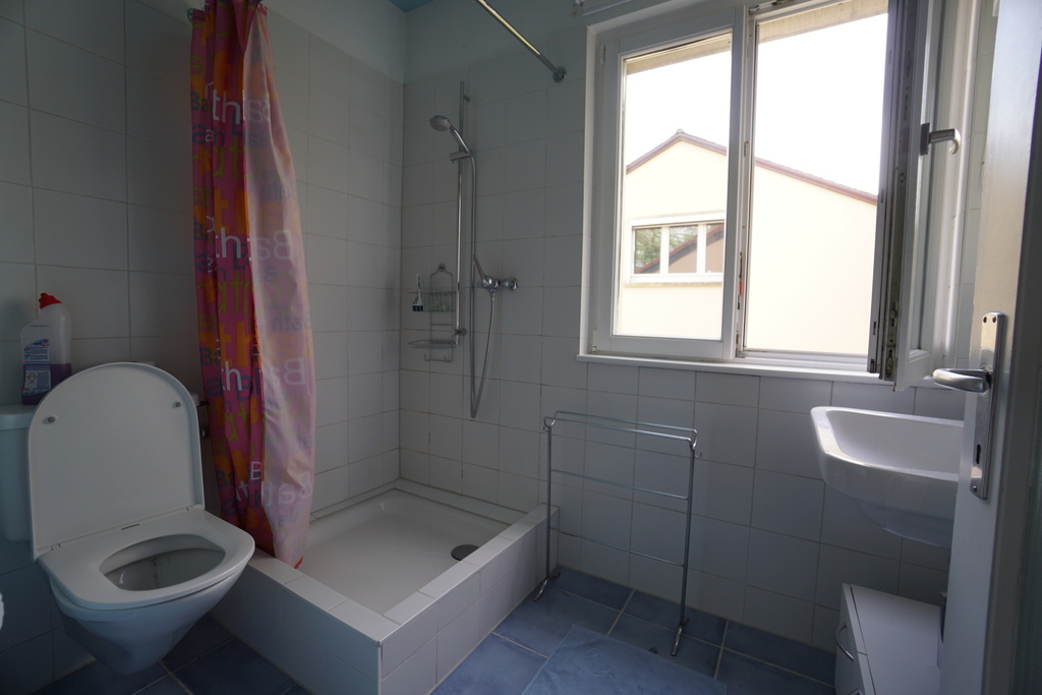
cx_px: 521
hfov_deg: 100.4
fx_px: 434
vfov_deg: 77.3
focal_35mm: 15
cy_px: 348
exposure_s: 1/60
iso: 200
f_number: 4
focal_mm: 10
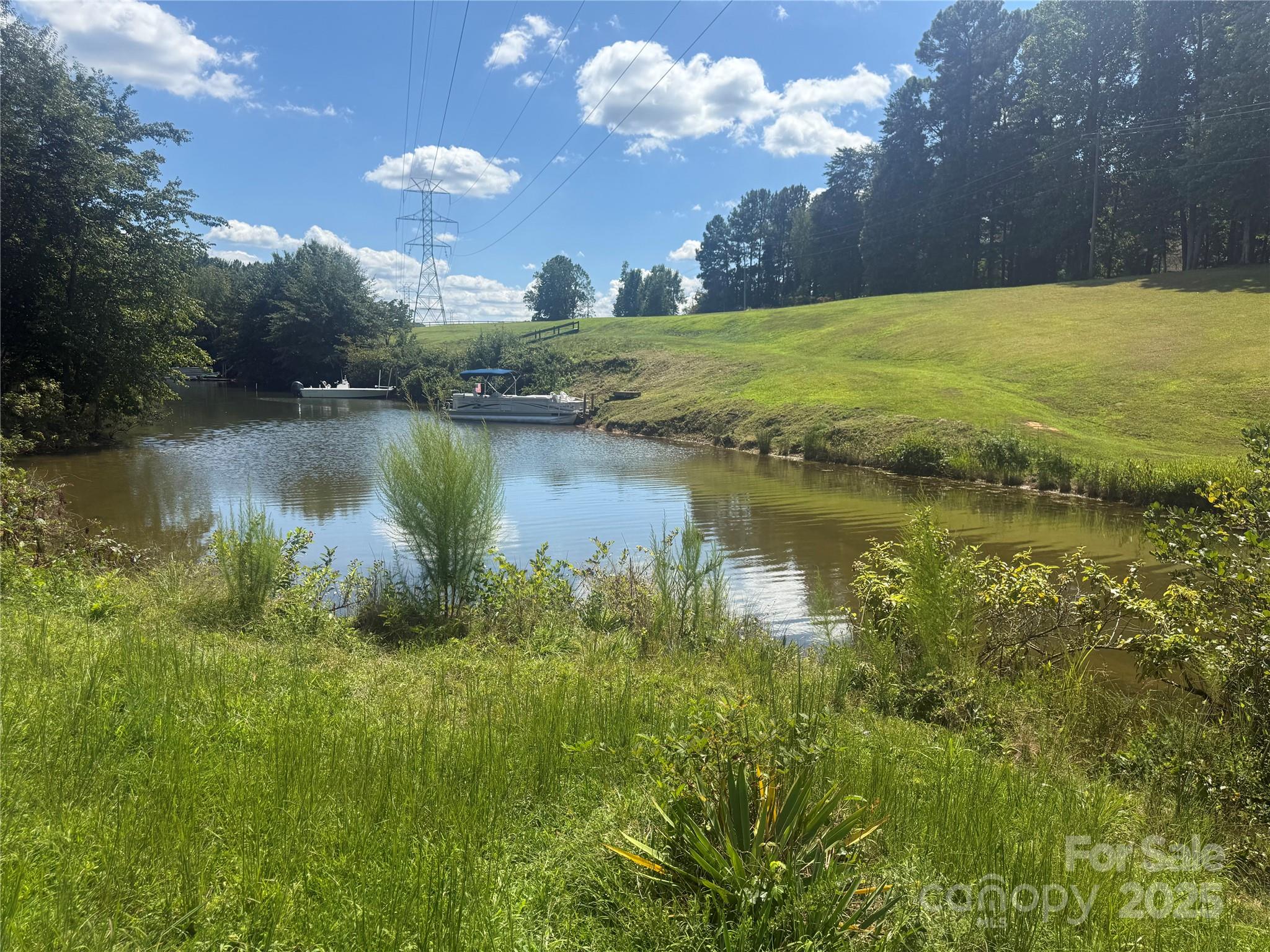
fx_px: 881
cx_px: 635
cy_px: 476
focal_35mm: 24
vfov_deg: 56.8
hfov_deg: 71.6
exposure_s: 1/4673
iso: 80
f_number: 1.78
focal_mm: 6.76
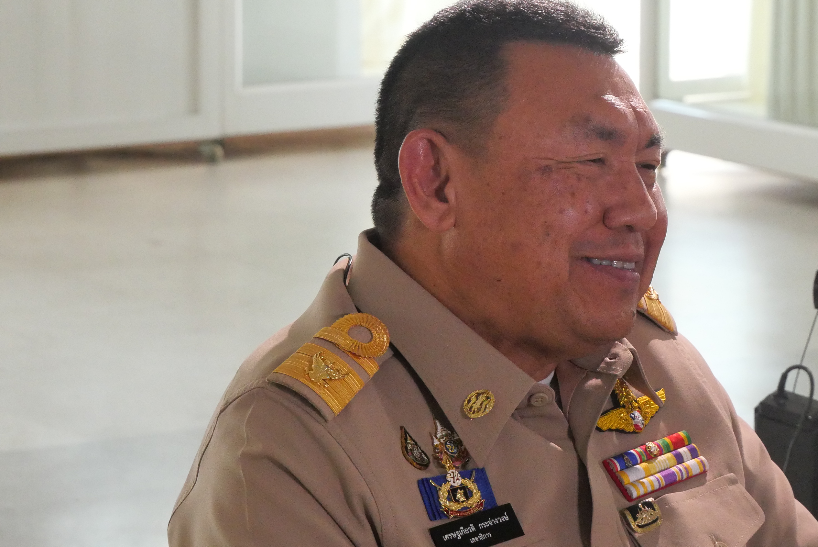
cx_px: 574
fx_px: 4138
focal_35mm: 182
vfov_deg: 7.6
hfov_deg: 11.3
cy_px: 280
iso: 3200
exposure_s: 1/400
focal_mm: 60
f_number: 7.1
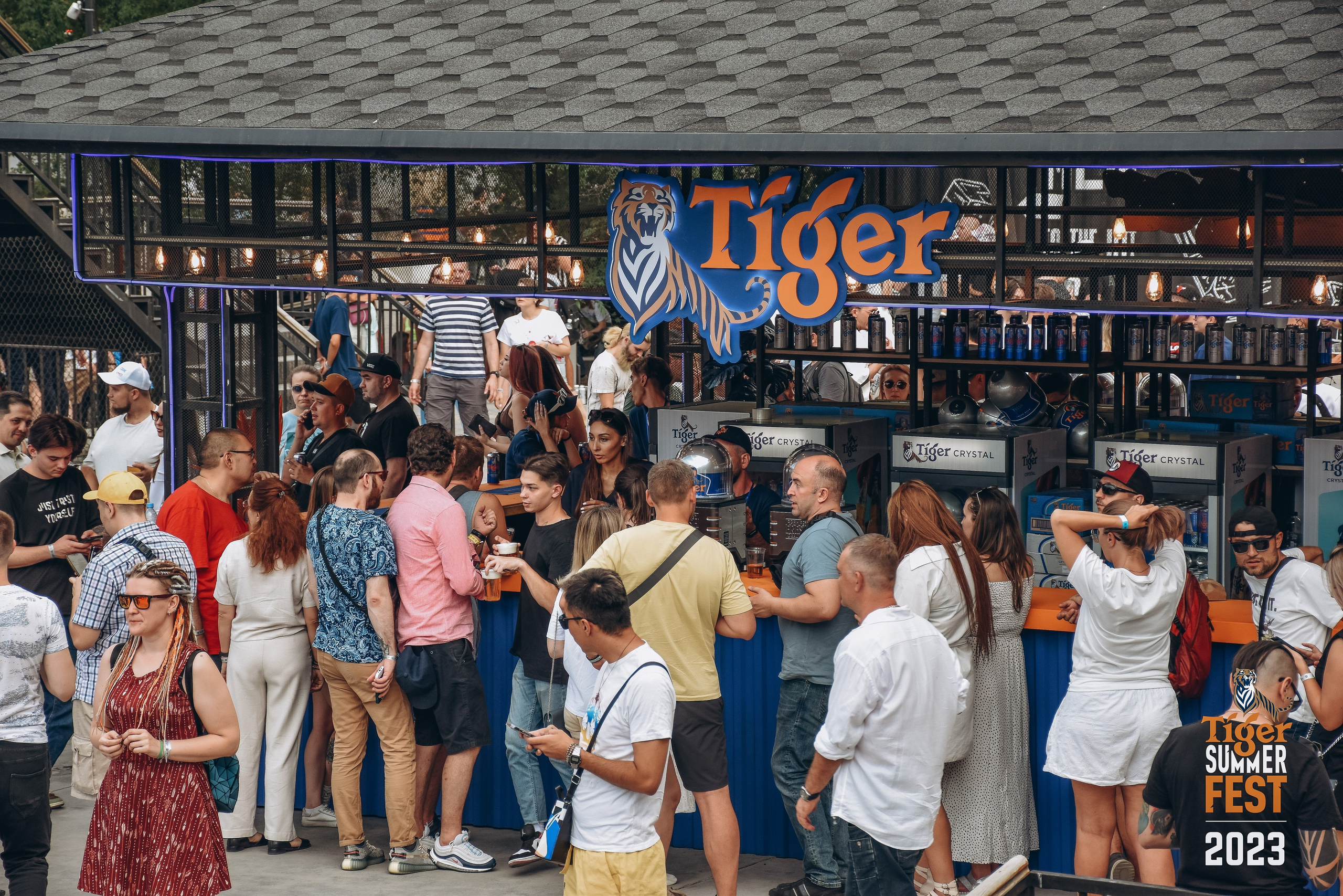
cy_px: 448
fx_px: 4197
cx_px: 672
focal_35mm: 112
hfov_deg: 18.2
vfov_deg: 12.2
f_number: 5
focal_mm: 75
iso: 200
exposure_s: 1/200
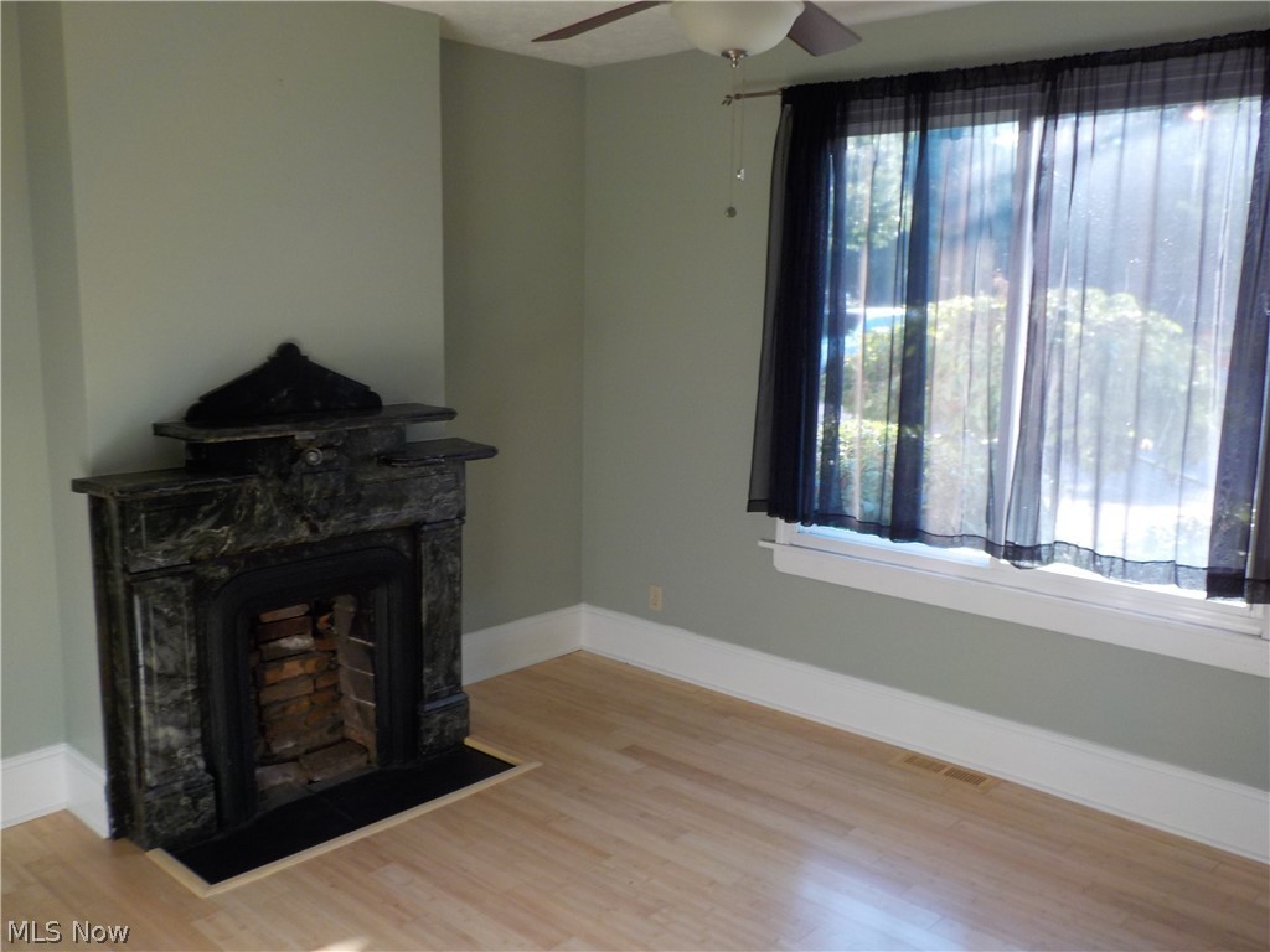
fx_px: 1101
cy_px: 476
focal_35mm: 30
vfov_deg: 46.8
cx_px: 635
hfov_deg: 60.0
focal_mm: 4.1
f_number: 3.3
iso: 125
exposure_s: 1/40
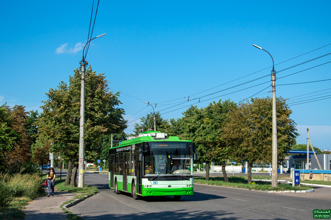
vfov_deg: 23.7
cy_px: 110
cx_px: 166
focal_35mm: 57
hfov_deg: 35.1
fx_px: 524
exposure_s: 1/800
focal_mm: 38
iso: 100
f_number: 7.1
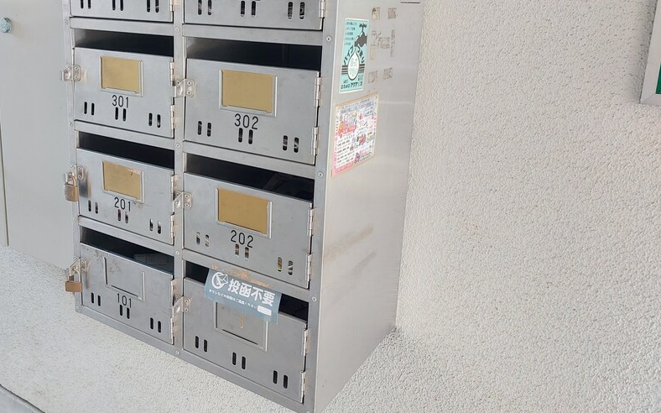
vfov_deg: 40.1
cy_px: 140
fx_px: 558
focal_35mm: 31
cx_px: 259
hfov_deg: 60.6
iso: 400
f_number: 1.8
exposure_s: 1/40
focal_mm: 5.23
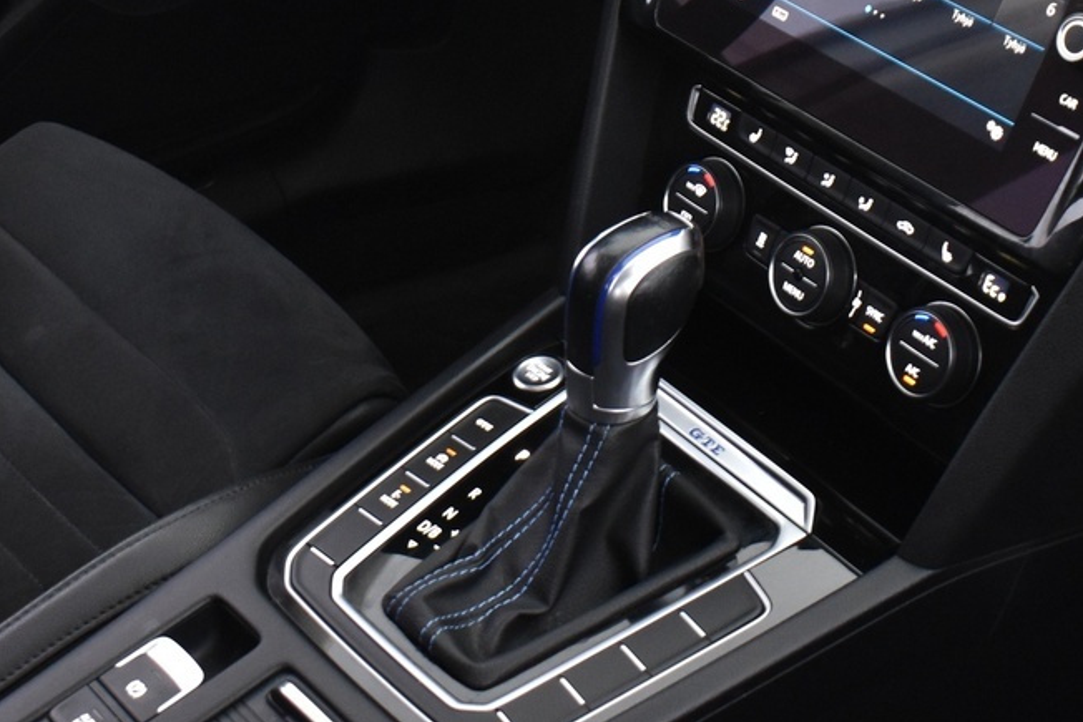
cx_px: 400
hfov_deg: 24.7
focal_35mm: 82
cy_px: 32
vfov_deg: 16.4
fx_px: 2467
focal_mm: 22
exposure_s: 1/8
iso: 1250
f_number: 5
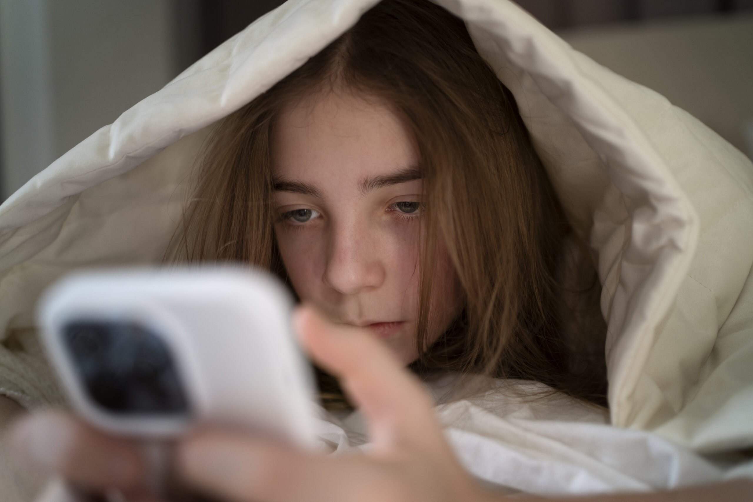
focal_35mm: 35
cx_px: 376
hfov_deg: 54.4
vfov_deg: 37.9
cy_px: 251
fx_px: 732
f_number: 2
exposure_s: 1/250
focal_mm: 35
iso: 320
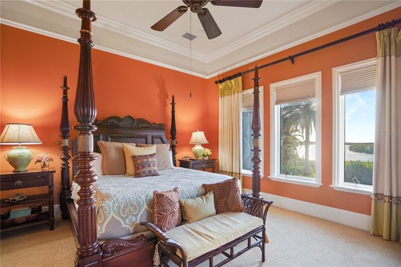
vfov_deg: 73.7
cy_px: 134
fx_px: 178
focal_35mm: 16
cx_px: 200
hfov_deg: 96.8
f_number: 4
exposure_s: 1/50
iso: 320
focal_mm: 16
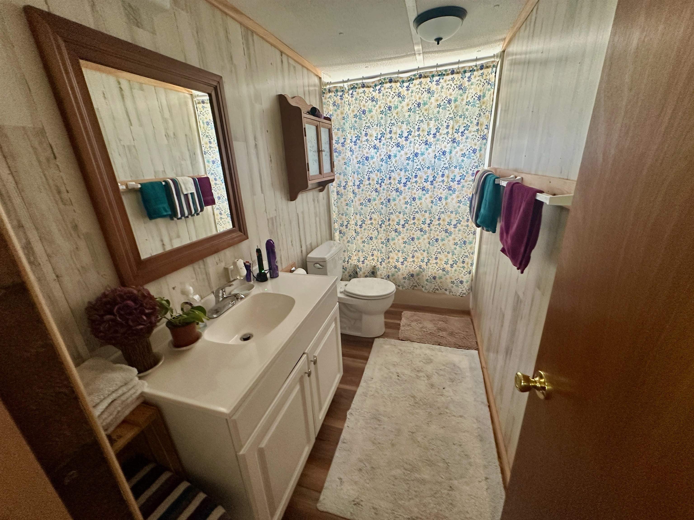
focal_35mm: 14
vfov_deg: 85.7
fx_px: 281
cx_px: 347
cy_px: 260
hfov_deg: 102.1
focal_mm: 2.22
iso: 320
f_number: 2.2
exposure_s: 1/75
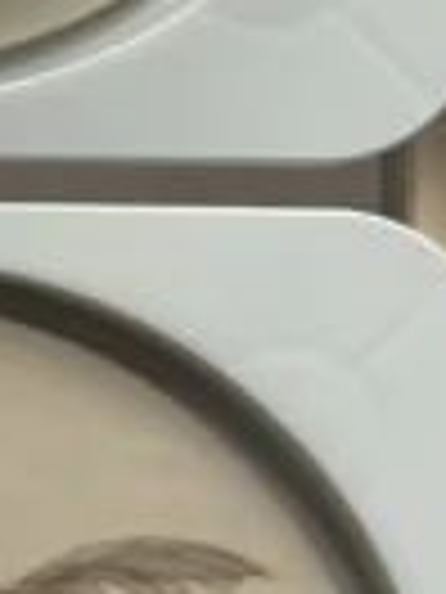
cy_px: 144
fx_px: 2697
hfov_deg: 8.9
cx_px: -460
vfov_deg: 12.5
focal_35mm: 157
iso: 50
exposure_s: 1/121
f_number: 1.6
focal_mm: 5.96
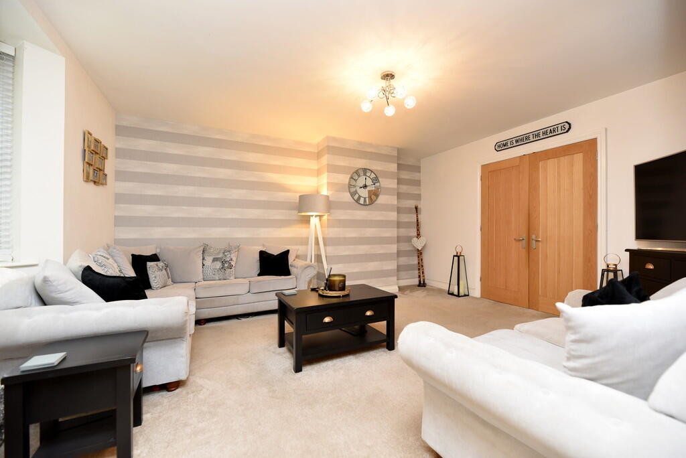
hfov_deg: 104.2
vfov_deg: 81.3
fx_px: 267
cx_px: 343
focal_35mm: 14
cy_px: 229
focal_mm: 14
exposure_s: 1/60
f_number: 3.5
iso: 800
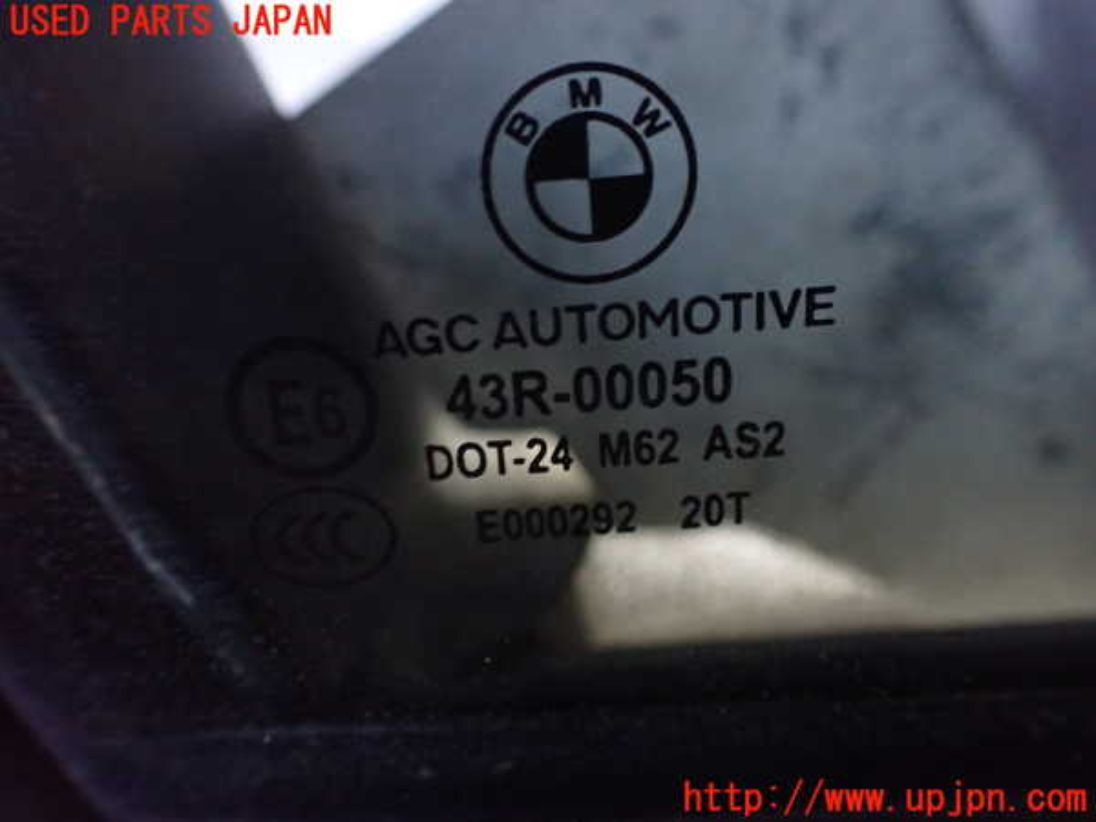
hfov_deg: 60.0
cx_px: 548
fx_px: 950
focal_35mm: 30
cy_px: 411
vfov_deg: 46.8
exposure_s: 1/30
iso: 1000
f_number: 2.3
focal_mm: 5.4
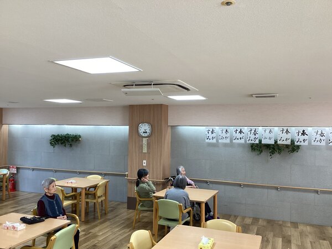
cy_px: 124
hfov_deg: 58.4
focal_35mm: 31
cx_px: 166
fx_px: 297
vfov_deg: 45.4
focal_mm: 3.3
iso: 80
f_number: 2.4
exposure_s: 1/100
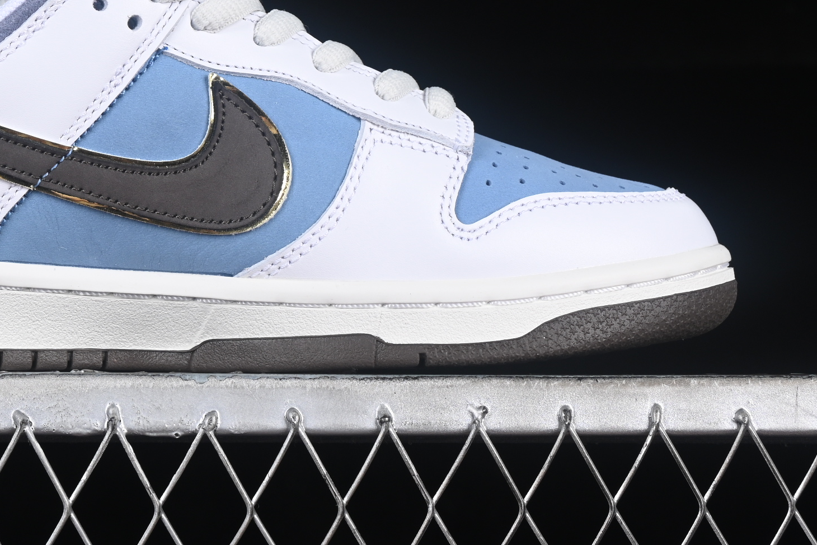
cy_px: 60
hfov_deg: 14.3
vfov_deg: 9.6
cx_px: 208
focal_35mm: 143
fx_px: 3245
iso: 160
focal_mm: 50
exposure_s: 1/80
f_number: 8
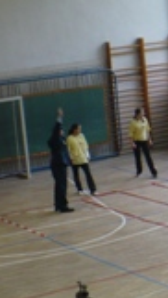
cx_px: 340
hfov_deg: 9.1
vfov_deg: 17.0
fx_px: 986
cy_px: 73
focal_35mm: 125
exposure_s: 1/30
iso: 125
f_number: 2.8
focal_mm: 6.1
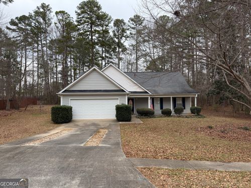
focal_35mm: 24
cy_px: 94
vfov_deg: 56.8
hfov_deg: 71.6
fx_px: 174
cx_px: 126
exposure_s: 1/132
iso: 80
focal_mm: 6.76
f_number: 1.78
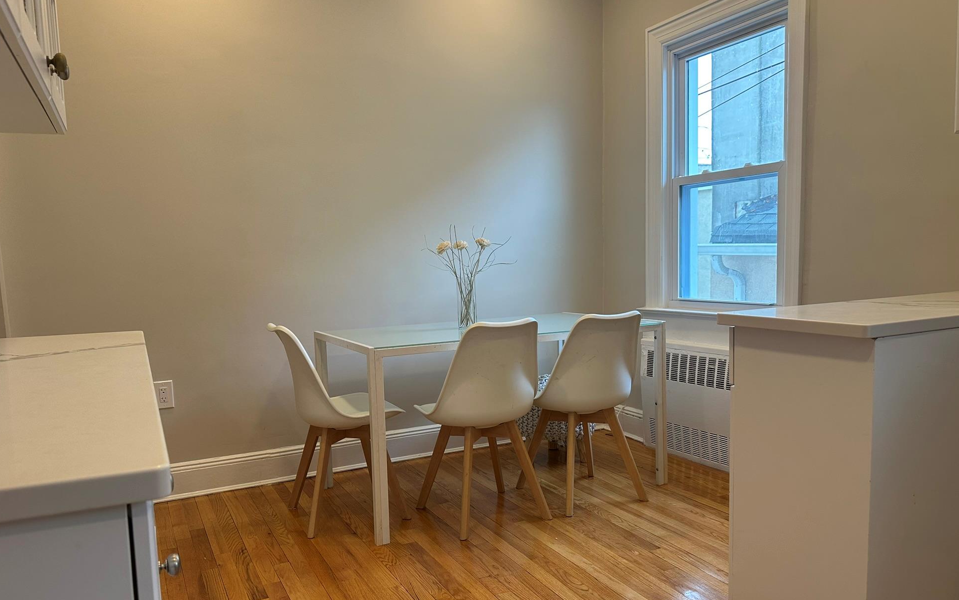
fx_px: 706
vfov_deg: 45.9
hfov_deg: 68.4
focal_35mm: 27
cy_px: 330
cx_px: 462
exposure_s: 1/120
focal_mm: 6.86
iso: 125
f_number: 1.78
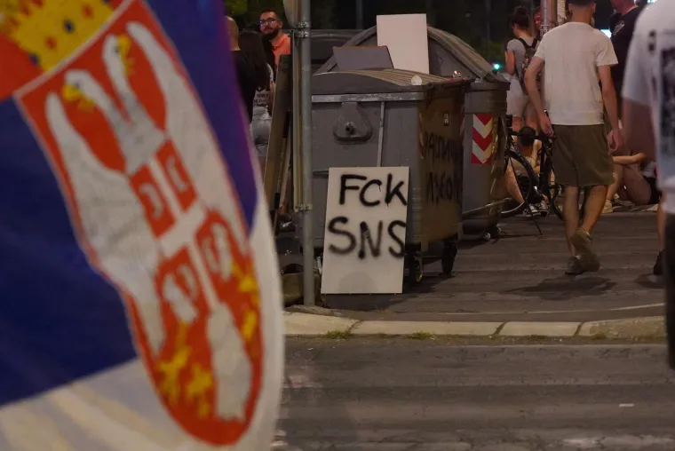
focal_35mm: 157
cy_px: 226
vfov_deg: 8.8
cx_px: 338
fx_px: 2946
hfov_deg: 13.1
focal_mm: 105
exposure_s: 1/160
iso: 10000
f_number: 4
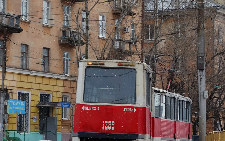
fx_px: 785
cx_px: 128
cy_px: 85
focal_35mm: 128
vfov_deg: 10.2
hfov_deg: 16.3
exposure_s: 1/500
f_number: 4.9
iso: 640
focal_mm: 37.1
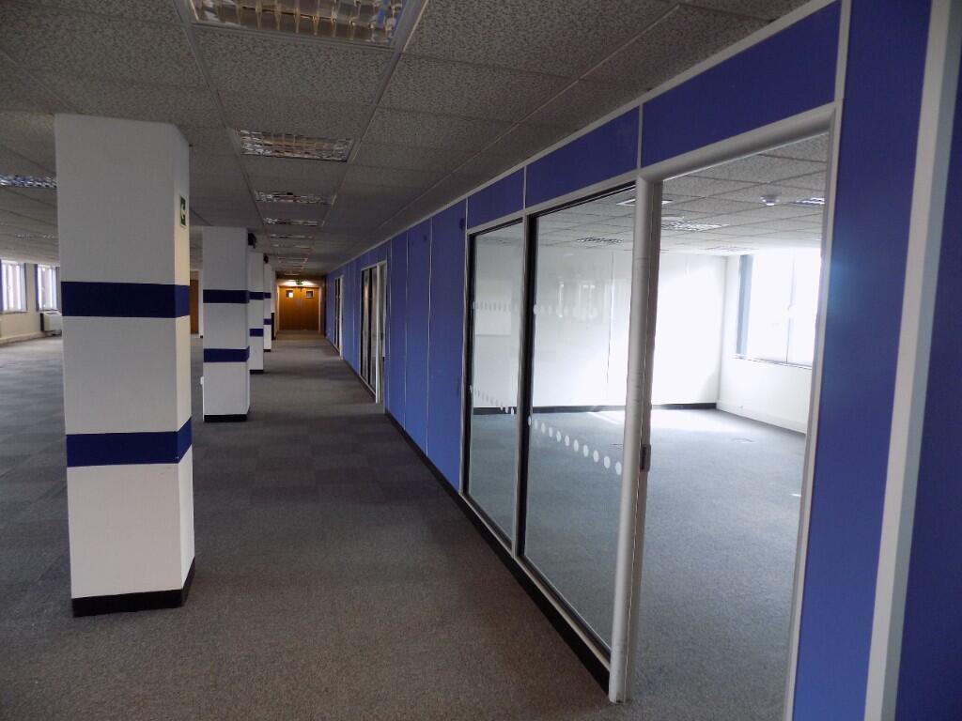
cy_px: 360
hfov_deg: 73.9
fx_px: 639
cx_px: 481
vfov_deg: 58.9
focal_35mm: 23
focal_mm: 4
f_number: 3.1
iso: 125
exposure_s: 1/30
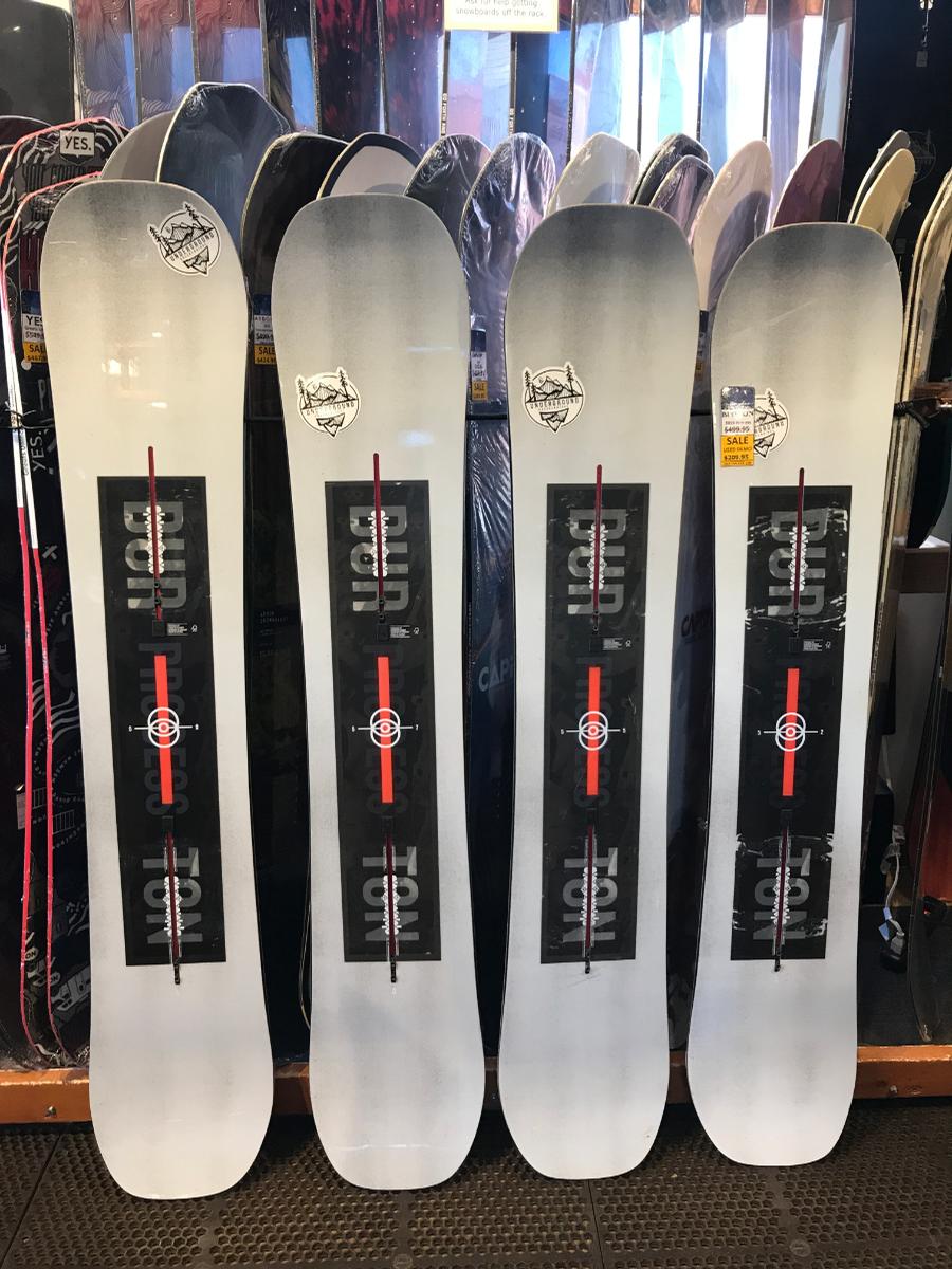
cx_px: 476
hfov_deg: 49.7
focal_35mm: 28
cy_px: 634
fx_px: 1027
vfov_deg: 63.4
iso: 40
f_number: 1.8
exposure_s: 1/24
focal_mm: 4
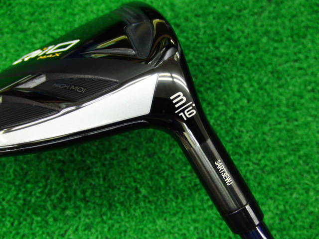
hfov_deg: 50.1
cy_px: 120
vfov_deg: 38.7
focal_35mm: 37
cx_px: 160
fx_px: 341
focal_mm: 6.42
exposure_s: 1/40
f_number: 3.6
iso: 400
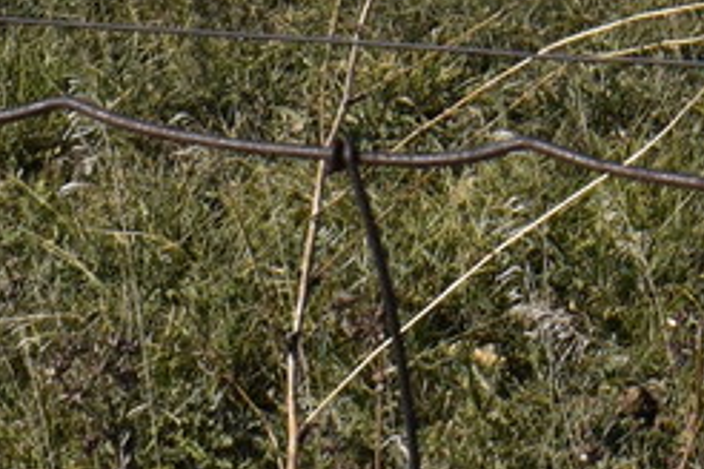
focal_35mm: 178
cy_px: -881
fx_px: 3481
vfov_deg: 7.0
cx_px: 1145
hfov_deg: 11.0
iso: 200
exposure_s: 1/500
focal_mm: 18
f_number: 11
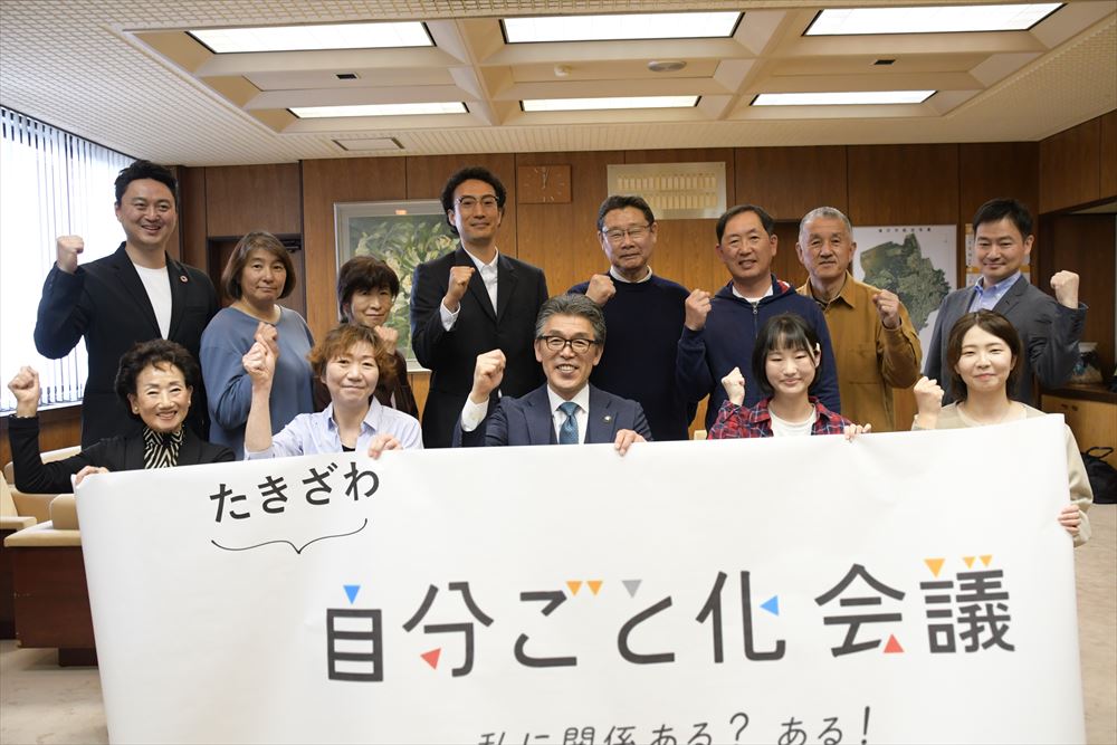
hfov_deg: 59.5
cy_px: 372
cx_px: 558
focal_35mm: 32
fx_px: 977
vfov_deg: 41.7
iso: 1600
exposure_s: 1/80
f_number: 4.5
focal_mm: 21
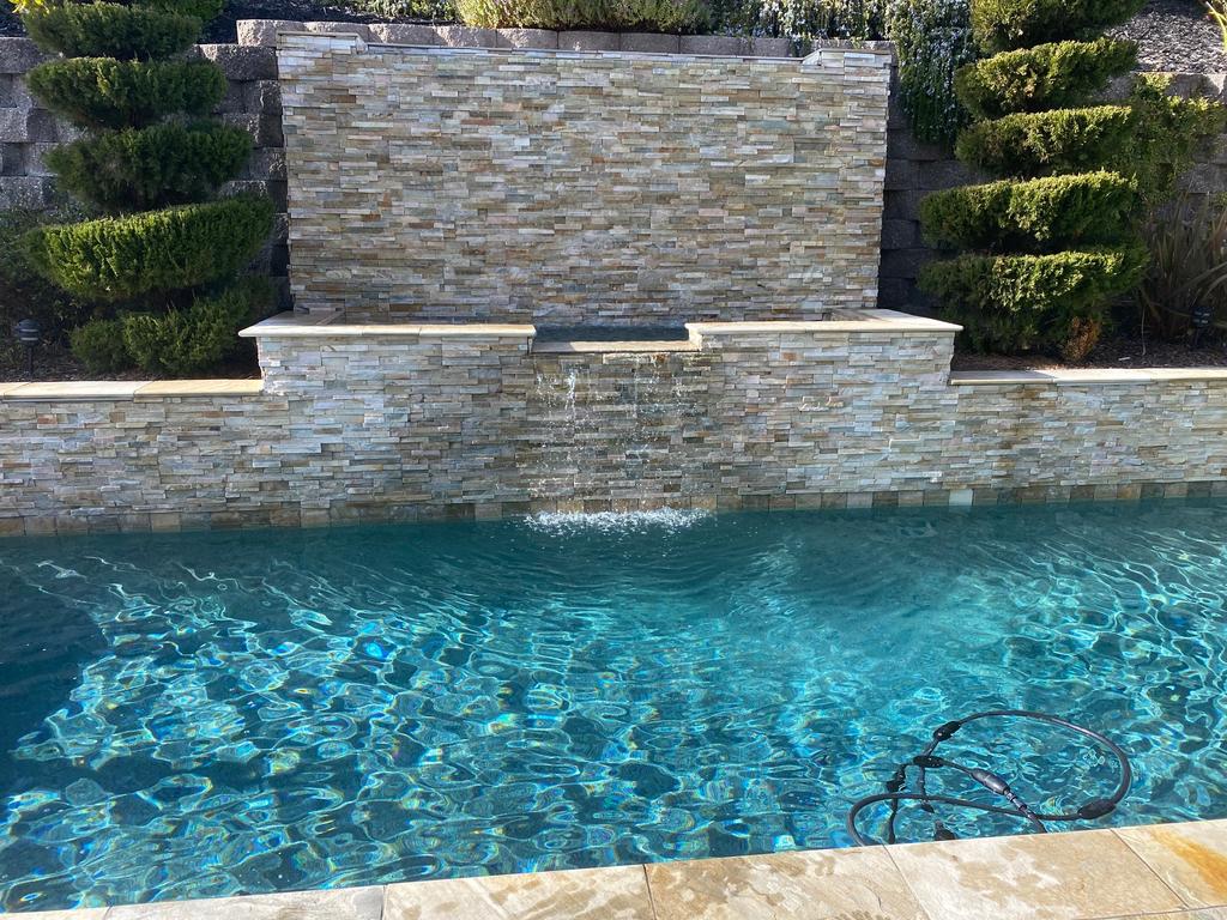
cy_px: 460
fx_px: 922
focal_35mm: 26
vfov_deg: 53.1
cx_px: 614
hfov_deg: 67.3
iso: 32
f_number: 1.8
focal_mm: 4.25
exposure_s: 1/715
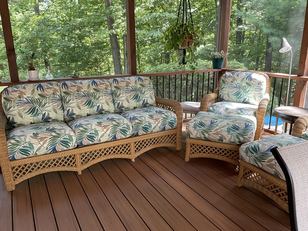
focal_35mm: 29
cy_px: 116
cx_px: 154
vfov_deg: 48.2
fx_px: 258
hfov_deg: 61.7
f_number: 1.8
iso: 80
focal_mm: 3
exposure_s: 1/60
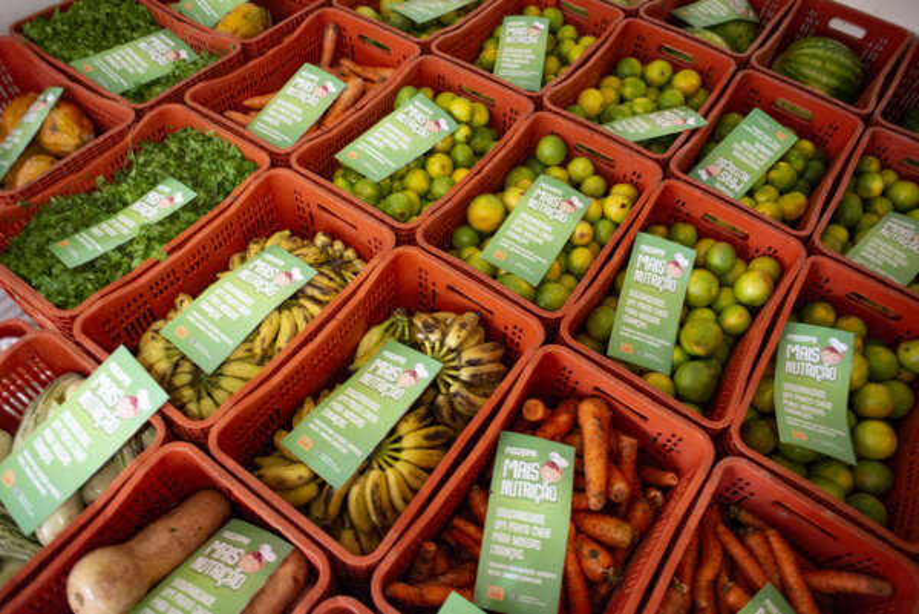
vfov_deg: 53.2
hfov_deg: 73.7
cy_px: 307
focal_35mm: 24
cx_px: 460
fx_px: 613
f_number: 4
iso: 1250
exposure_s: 1/50
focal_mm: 24
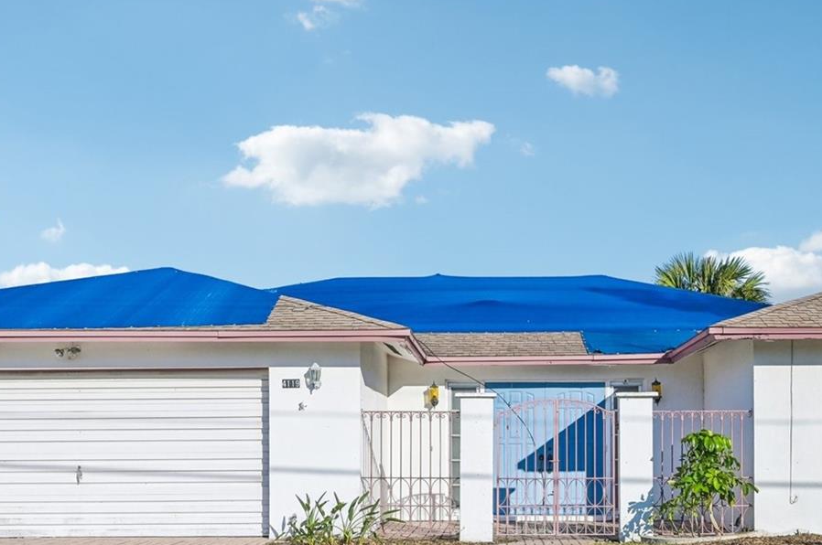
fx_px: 935
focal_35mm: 41
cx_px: 447
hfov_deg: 47.4
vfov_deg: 31.7
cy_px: 433
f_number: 8
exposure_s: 1/3200
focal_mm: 23
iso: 400
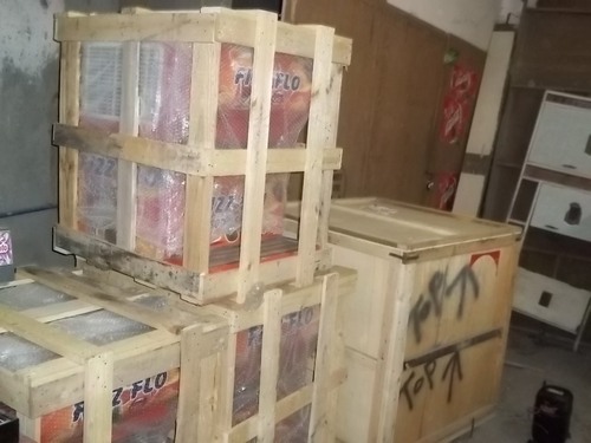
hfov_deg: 51.4
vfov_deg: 39.7
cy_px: 222
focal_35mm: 36
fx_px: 615
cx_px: 296
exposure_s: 1/30
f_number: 3.1
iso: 320
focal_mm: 6.5
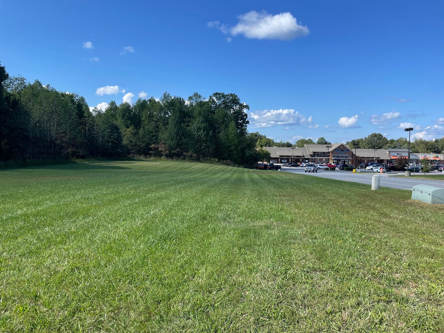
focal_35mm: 26
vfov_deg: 53.1
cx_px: 222
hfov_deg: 67.3
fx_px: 333
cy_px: 166
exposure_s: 1/2506
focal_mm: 4.2
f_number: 1.6
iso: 32
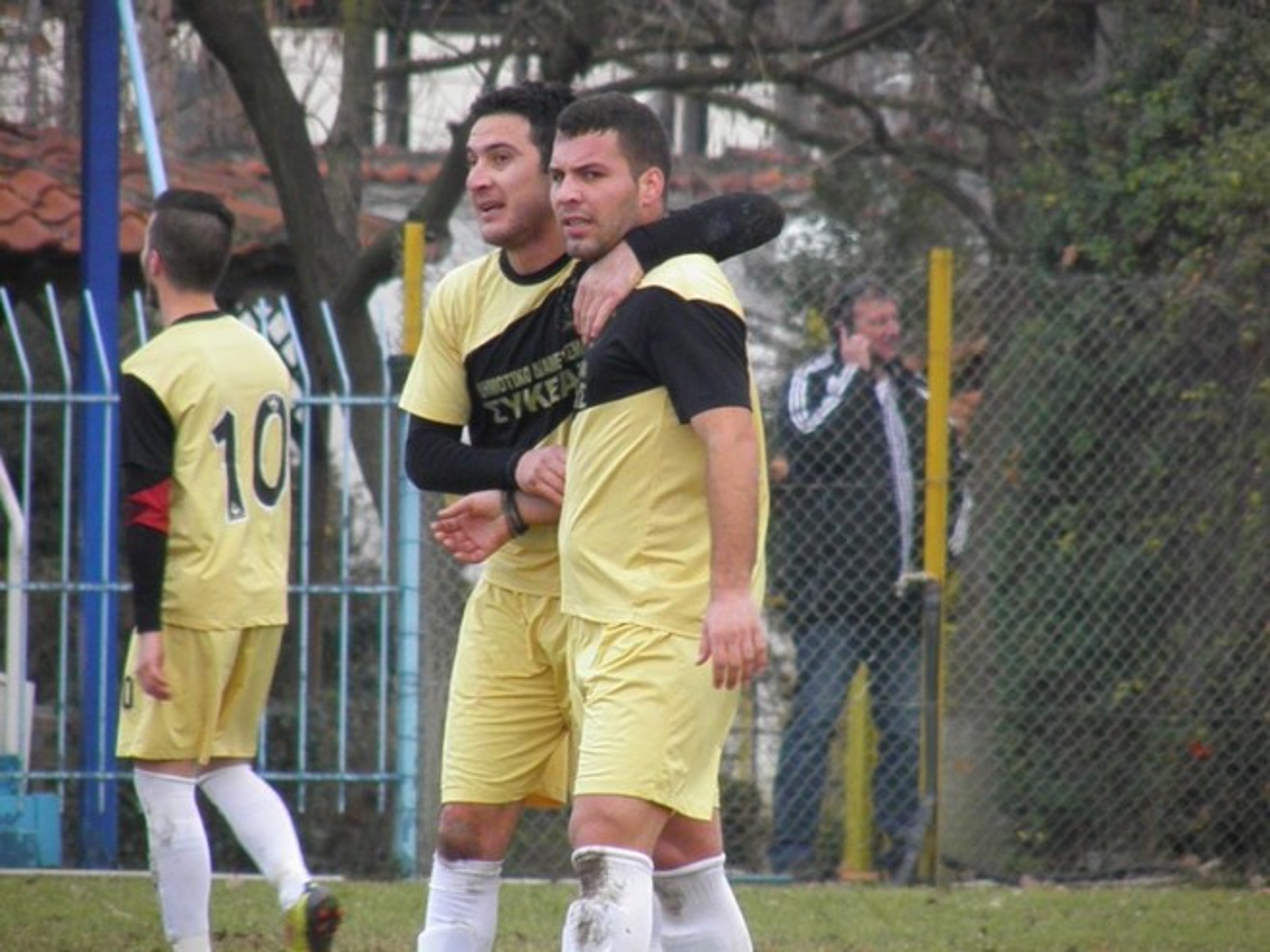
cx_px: 635
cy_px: 476
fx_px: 26819
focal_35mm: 731
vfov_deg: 2.0
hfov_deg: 2.7
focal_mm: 131.2
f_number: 5.4
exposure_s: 1/320
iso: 500
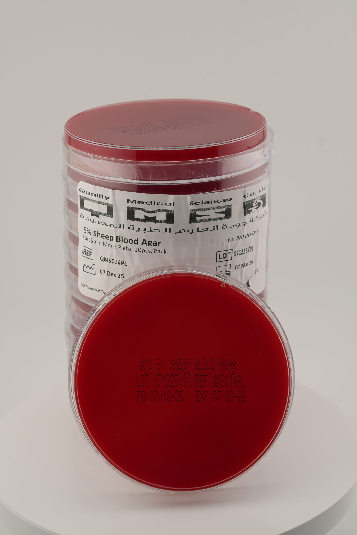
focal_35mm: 84
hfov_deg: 16.3
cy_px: 268
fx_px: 1249
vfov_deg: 24.2
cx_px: 178
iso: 100
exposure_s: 1/160
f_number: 8
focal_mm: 56
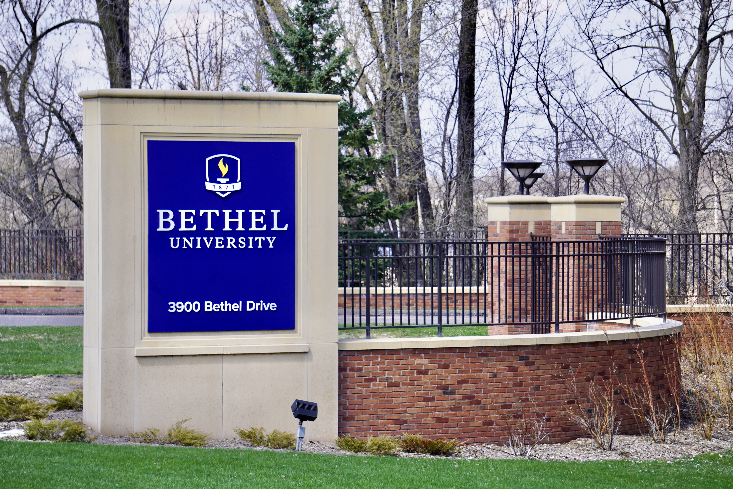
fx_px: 2891
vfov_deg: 9.7
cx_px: 364
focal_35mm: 142
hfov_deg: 14.4
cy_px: 245
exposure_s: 1/250
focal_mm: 94
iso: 100
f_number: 5.6
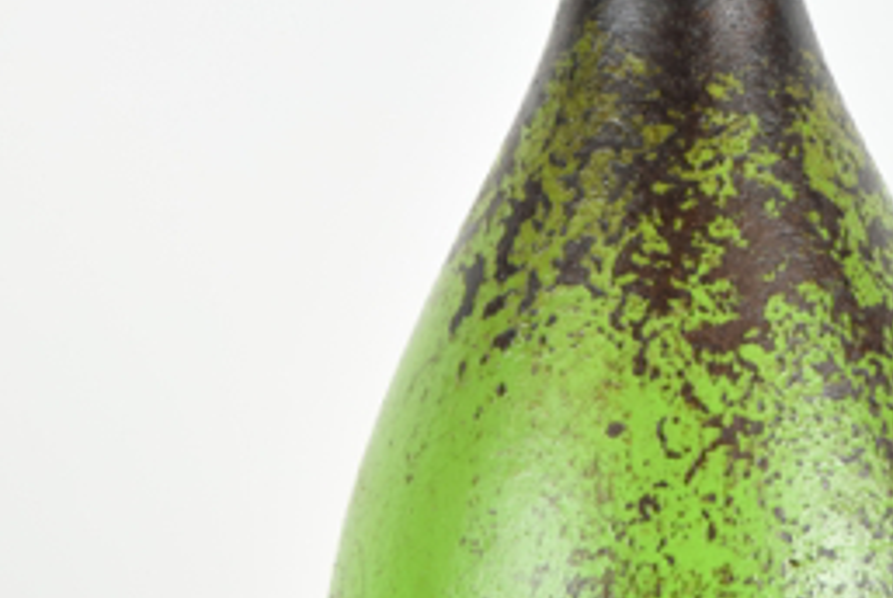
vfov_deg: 6.7
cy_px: 113
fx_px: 5097
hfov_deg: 10.0
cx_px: 712
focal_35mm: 205
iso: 800
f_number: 8
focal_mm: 55
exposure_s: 1/125
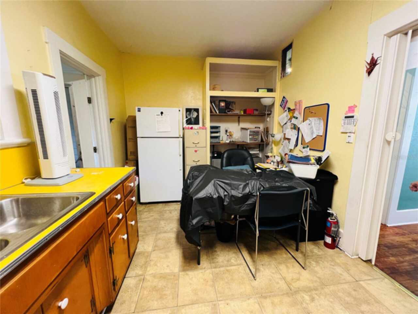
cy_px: 157
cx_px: 209
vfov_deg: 89.9
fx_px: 157
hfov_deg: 106.2
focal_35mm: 13
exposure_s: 1/60
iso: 250
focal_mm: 1.57
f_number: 1.8
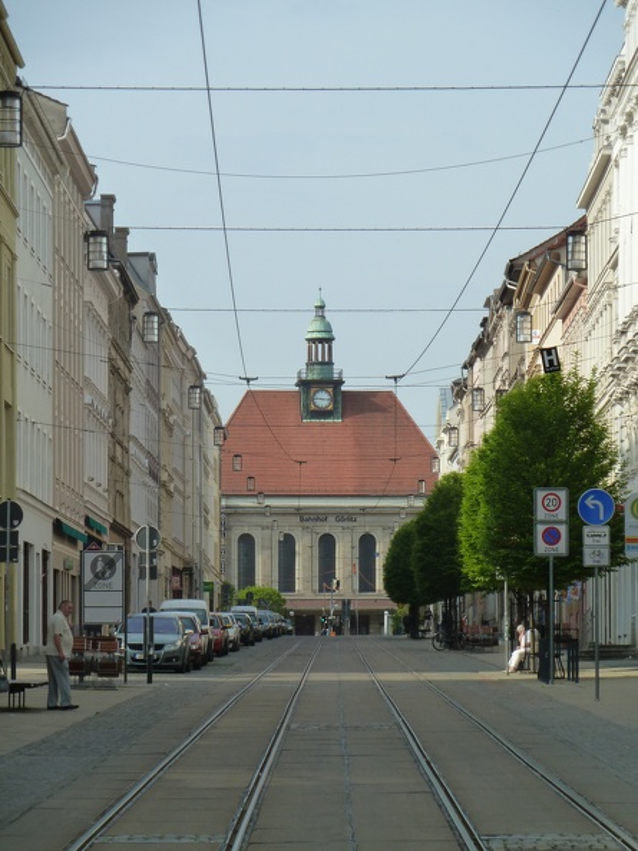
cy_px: 426
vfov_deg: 13.4
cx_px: 319
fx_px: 3615
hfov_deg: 10.1
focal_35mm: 147
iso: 125
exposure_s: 1/400
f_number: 4.5
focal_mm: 24.1
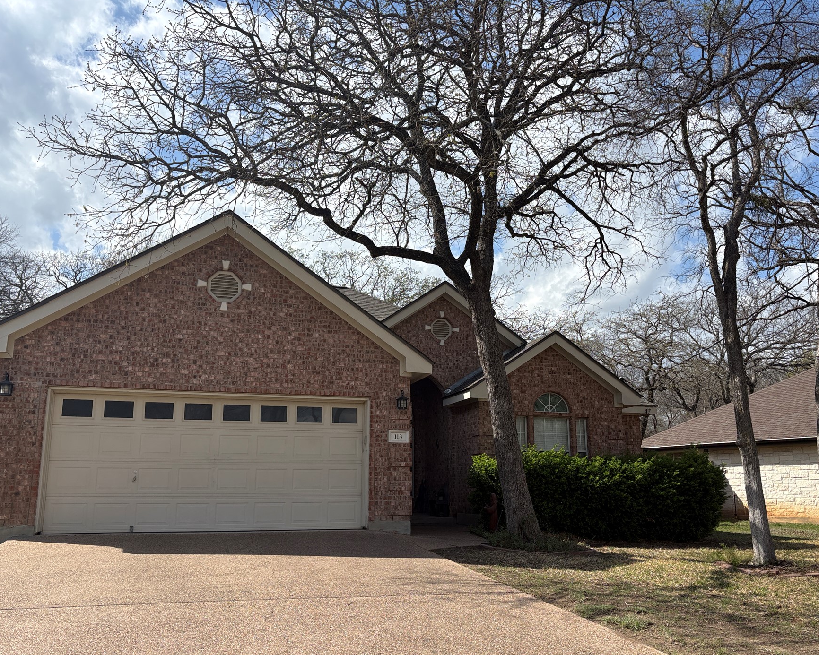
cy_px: 349
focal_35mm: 30
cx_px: 399
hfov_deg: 58.8
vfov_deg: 48.5
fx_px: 727
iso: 50
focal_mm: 5.96
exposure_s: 1/3831
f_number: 1.6
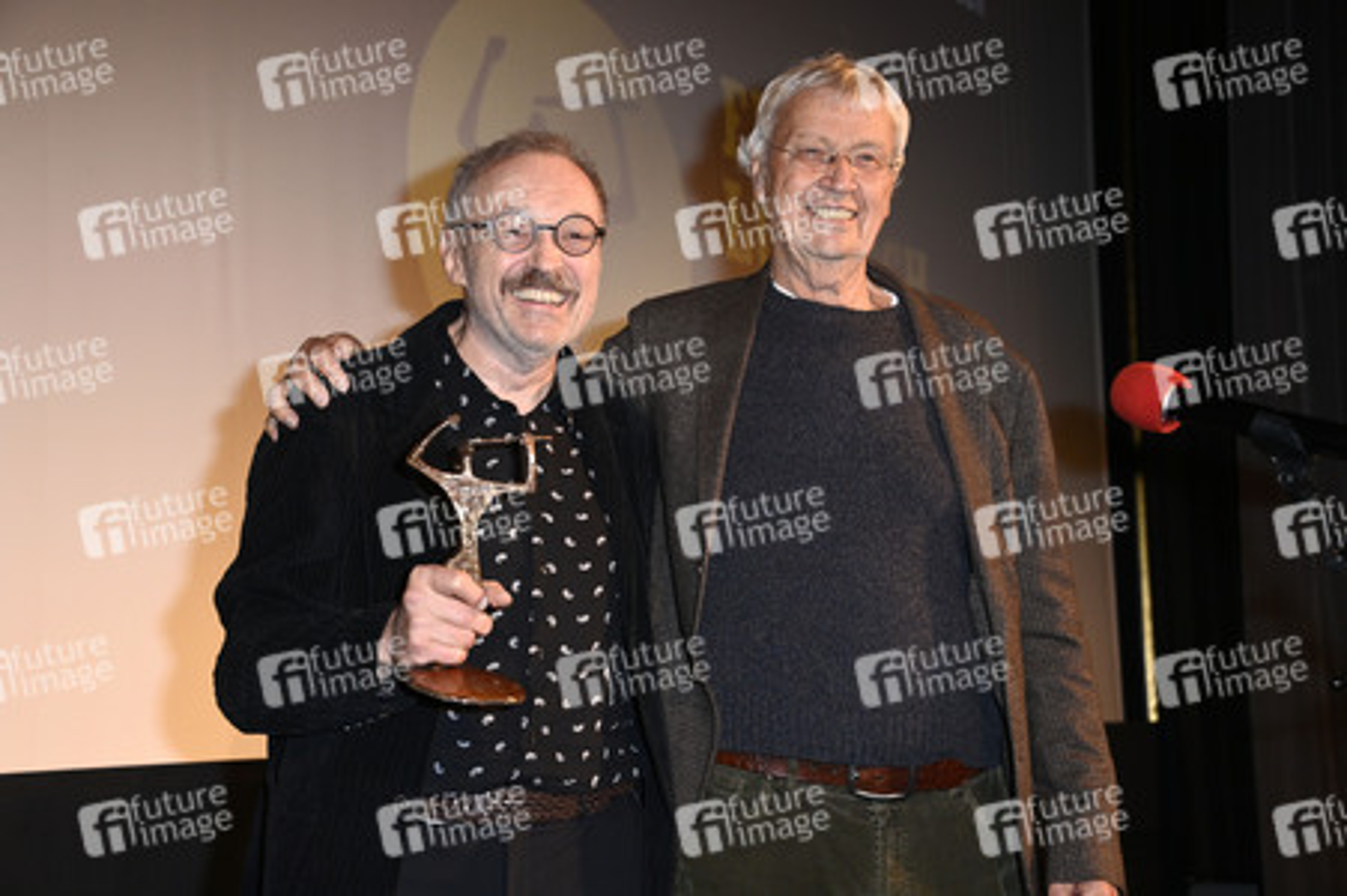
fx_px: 2094
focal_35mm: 56
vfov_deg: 24.2
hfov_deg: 35.7
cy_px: 448
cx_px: 674
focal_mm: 56
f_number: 5.6
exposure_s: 1/125
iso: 2000
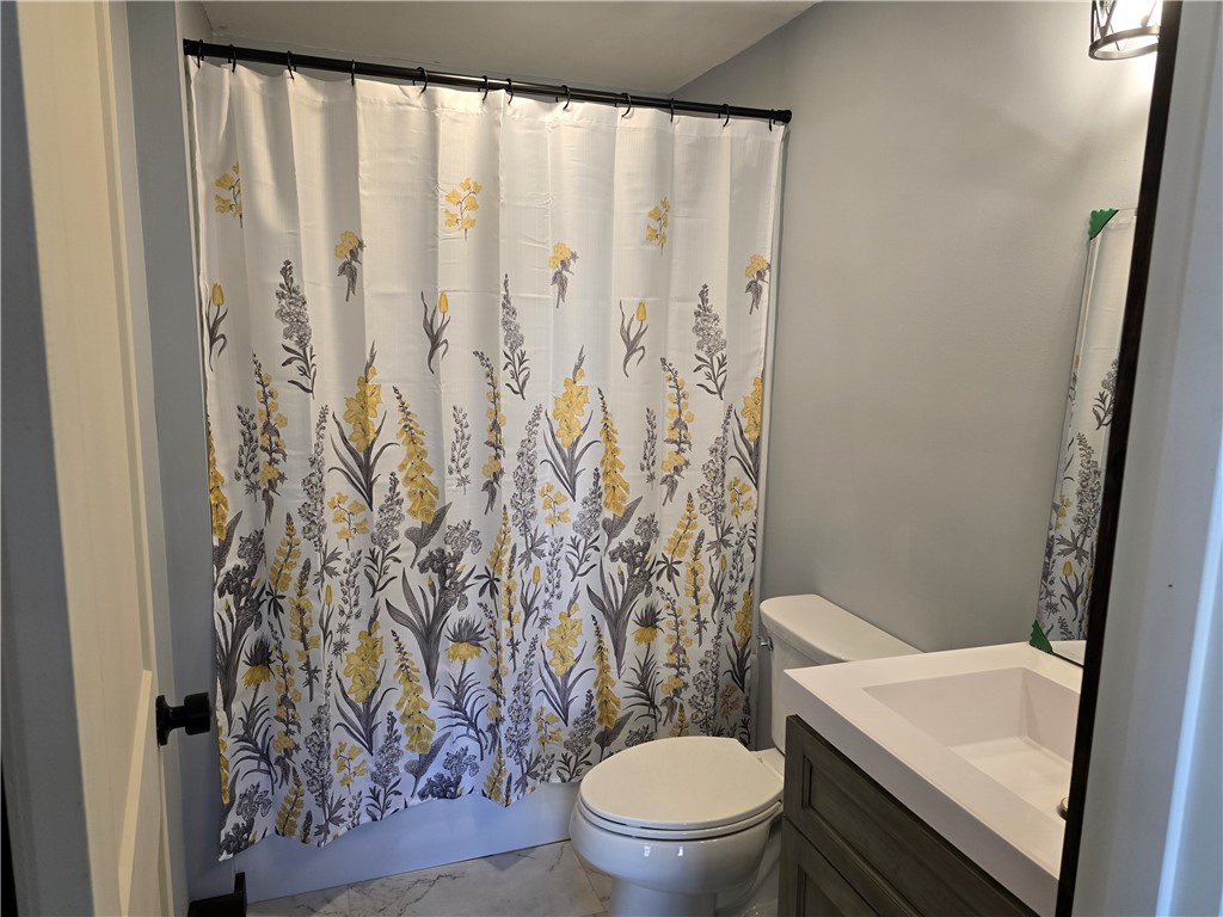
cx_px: 612
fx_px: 813
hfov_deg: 73.9
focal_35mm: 23
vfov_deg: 58.9
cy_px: 458
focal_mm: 6.3
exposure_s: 1/120
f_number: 1.7
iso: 125
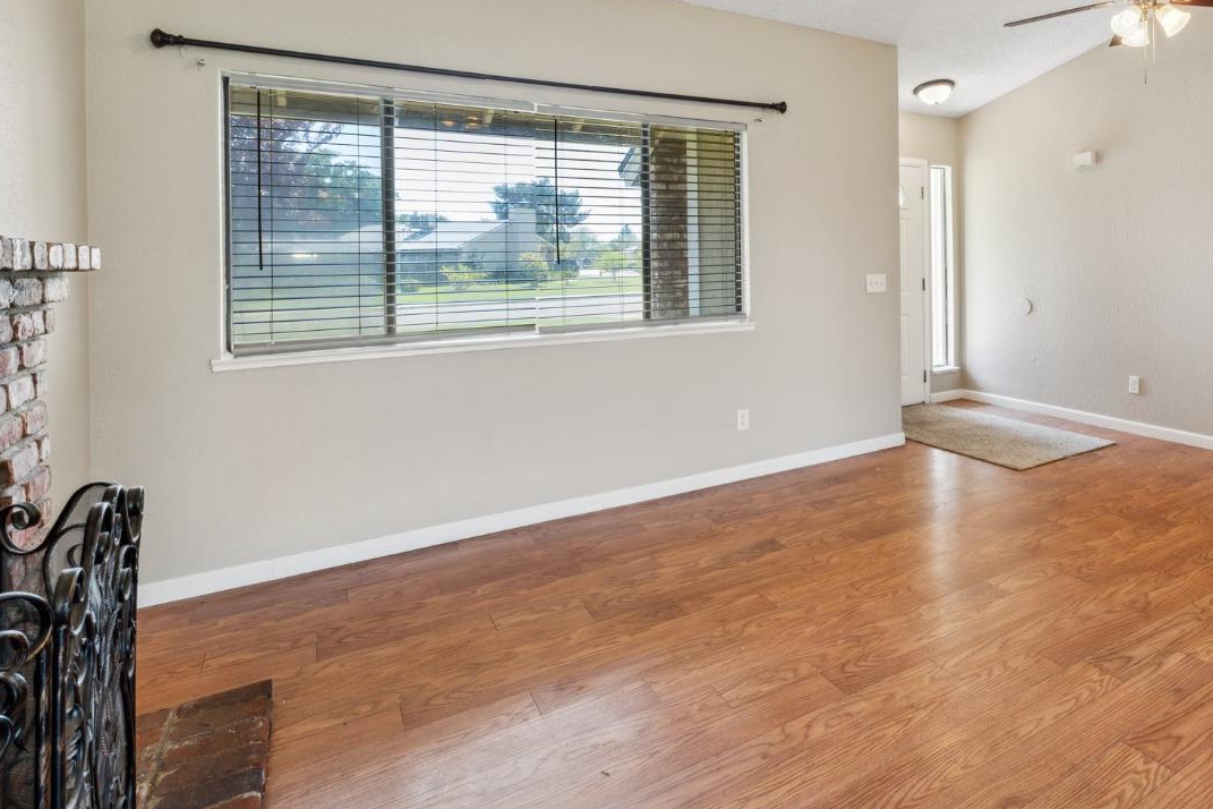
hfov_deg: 78.3
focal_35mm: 21
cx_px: 819
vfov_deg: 58.2
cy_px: 271
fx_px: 708
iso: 100
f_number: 8
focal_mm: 10
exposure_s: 1/8
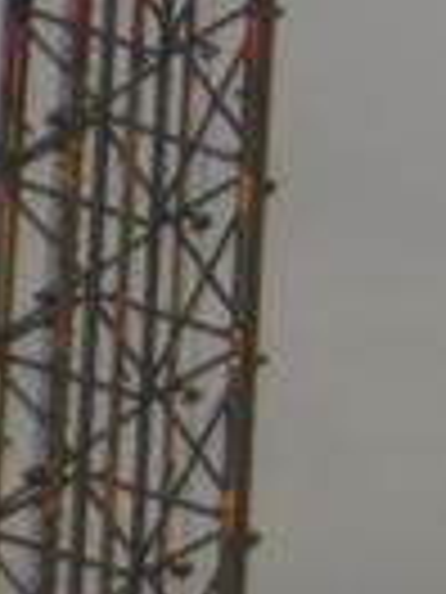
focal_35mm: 511
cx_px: 329
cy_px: -662
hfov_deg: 2.9
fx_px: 8778
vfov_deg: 3.8
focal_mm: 17.4
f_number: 4.8
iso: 50
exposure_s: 1/160
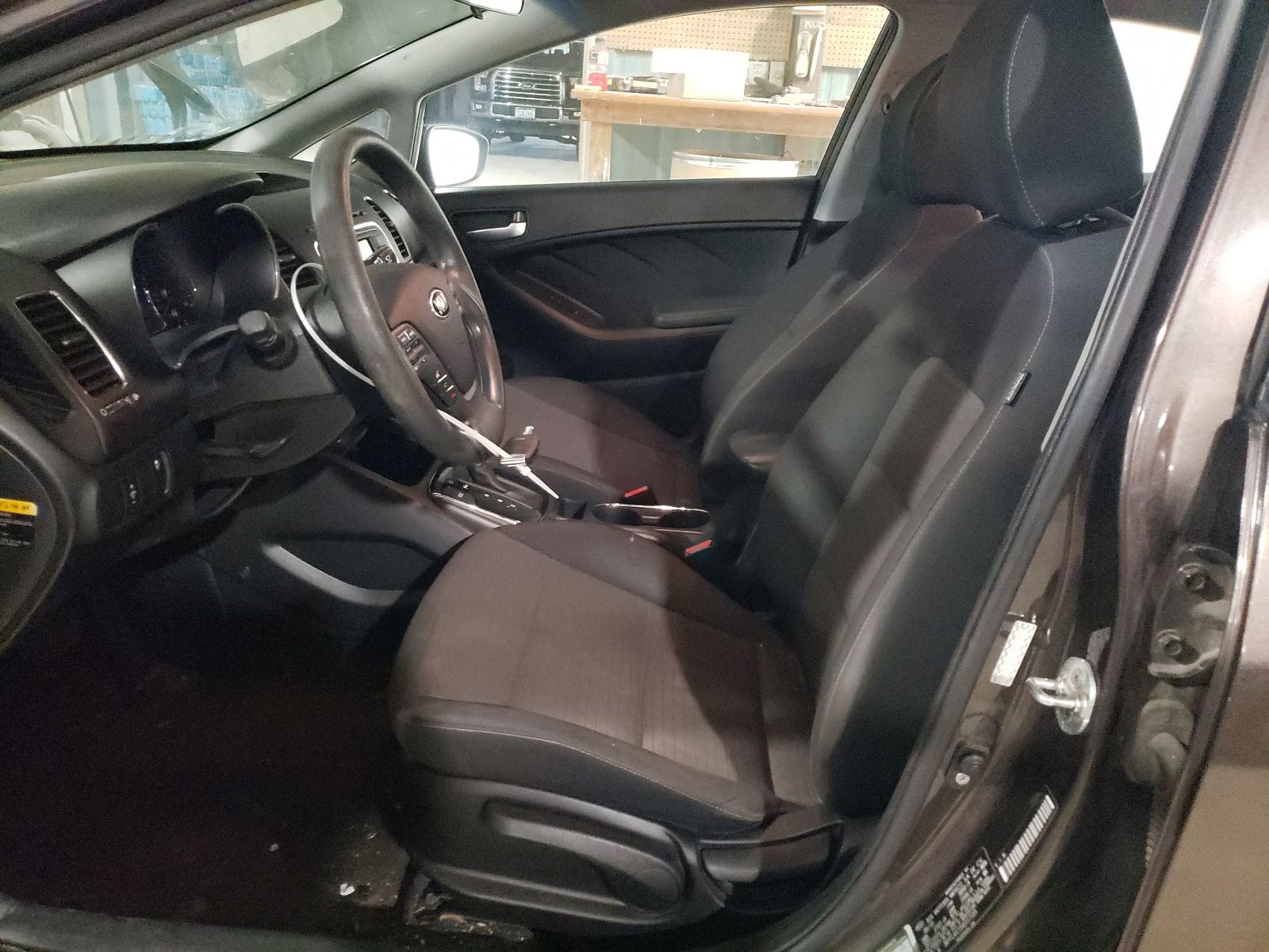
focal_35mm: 26
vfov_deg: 53.1
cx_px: 634
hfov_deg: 67.3
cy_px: 476
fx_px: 953
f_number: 1.5
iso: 911
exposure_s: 1/24
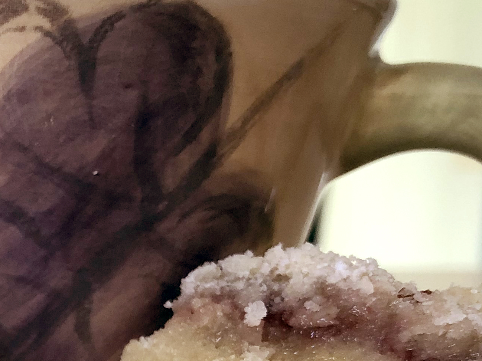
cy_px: 451
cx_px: -64
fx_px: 1211
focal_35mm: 87
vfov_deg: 16.2
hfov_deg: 21.2
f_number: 1.8
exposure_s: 1/15
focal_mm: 3.99
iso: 64
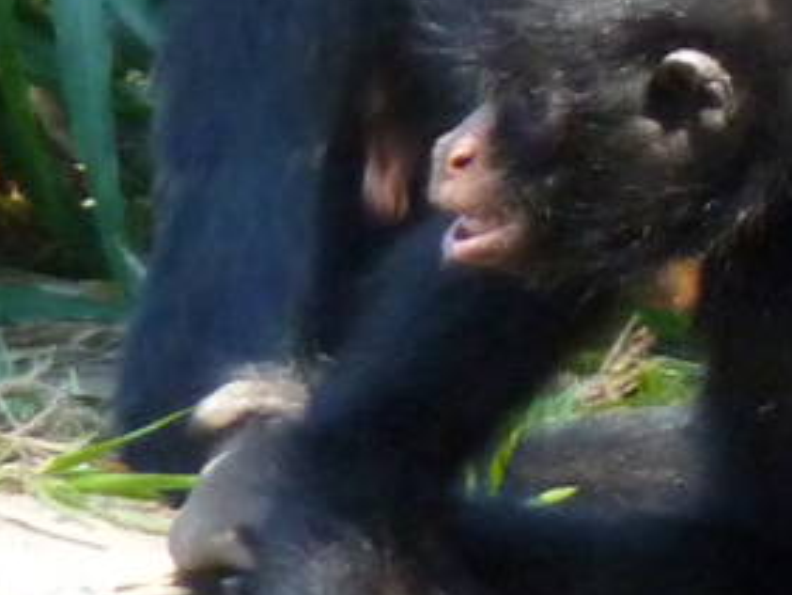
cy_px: 23
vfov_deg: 0.9
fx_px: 39049
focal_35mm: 1706
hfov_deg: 1.2
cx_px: 1793
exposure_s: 1/125
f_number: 4.9
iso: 400
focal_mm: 49.2
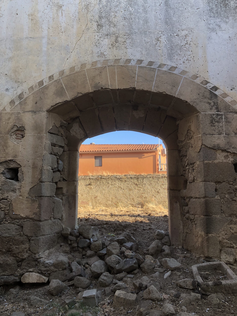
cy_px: 158
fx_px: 256
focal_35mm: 28
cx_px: 118
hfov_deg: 49.7
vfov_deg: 63.4
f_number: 1.8
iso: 20
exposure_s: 1/196
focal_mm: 3.99
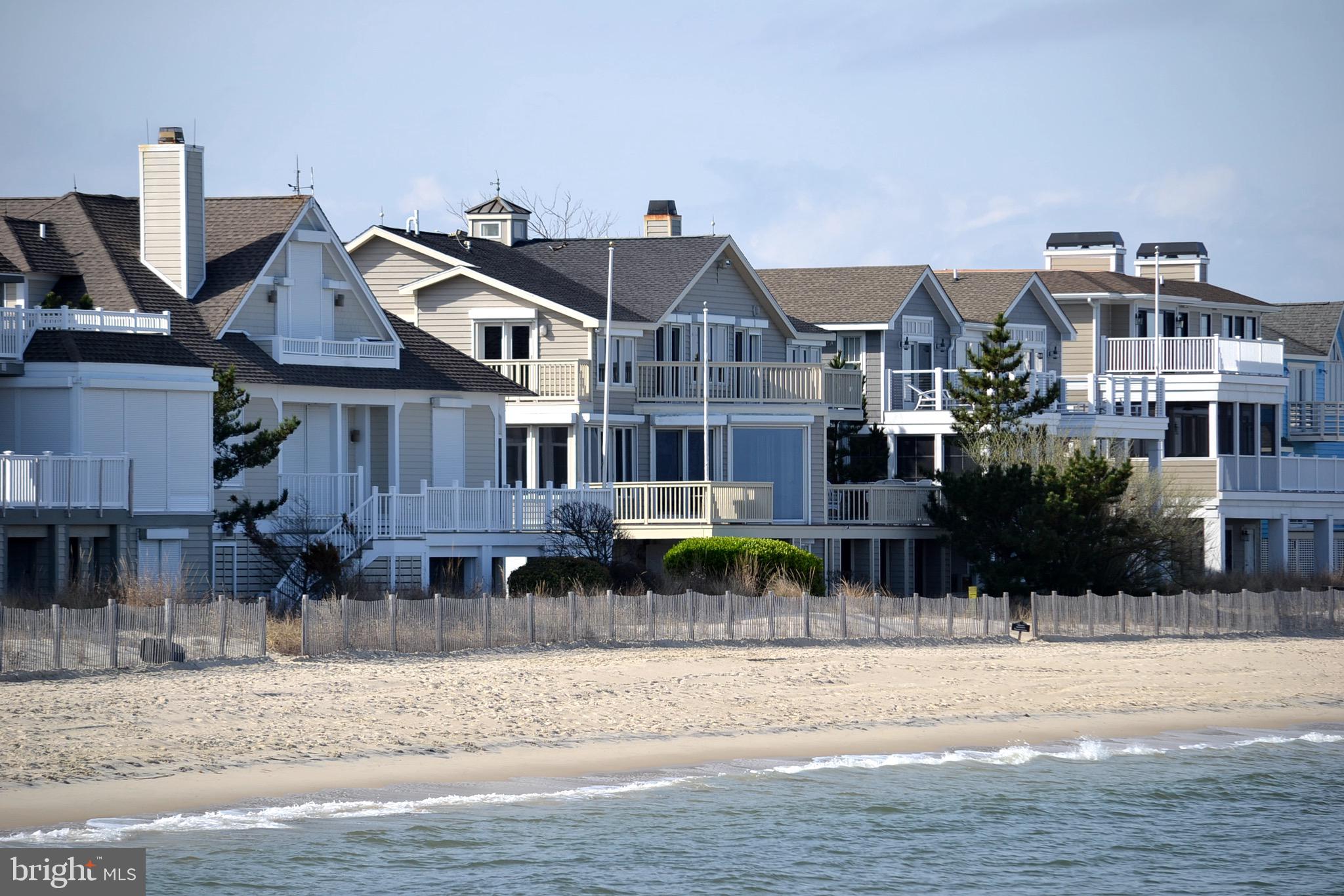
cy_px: 448
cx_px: 672
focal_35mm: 210
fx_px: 7839
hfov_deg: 9.8
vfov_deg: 6.5
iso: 100
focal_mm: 140
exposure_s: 1/640
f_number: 4.8
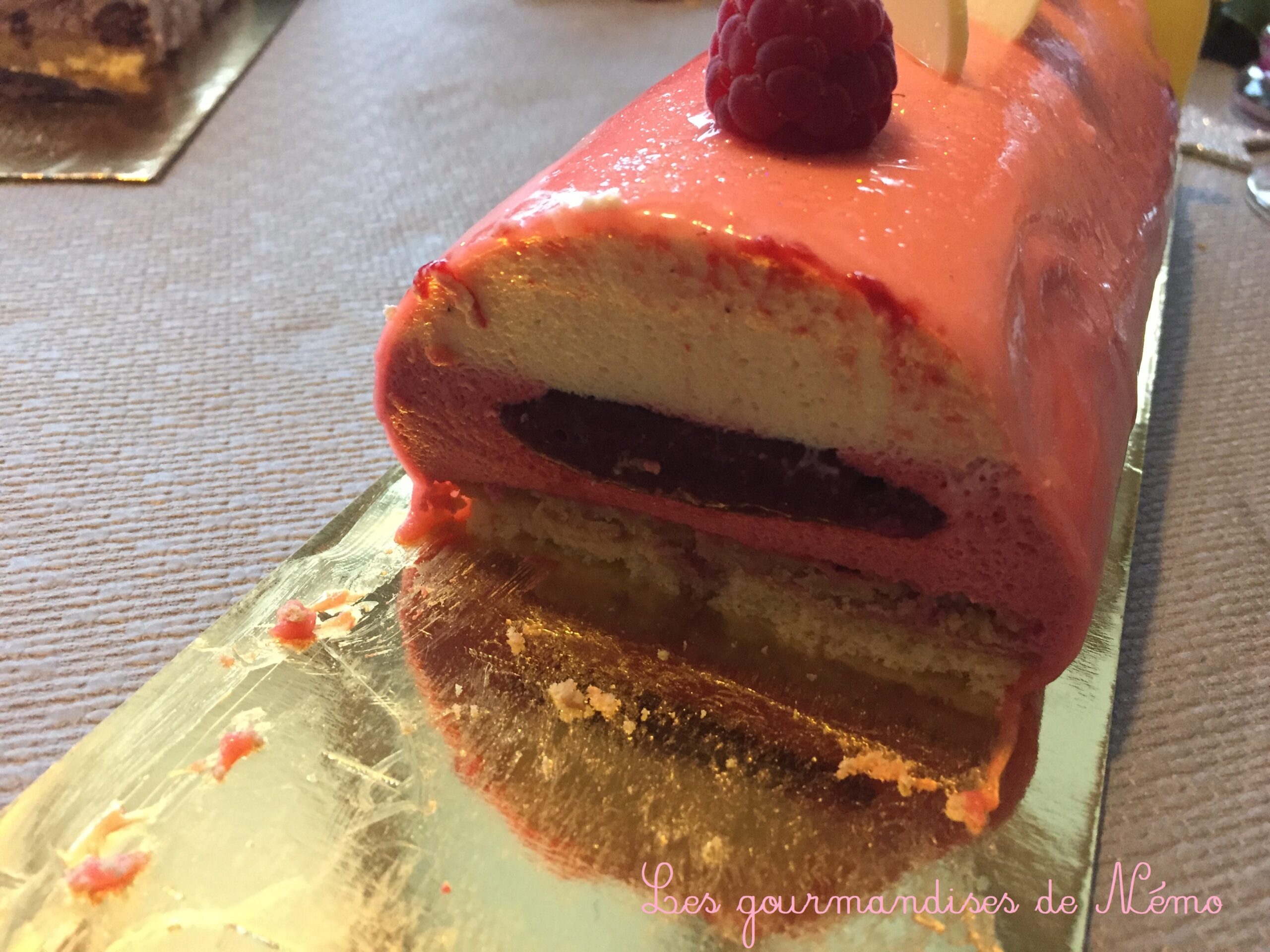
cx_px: 635
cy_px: 476
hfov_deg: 61.7
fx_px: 1064
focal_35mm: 29
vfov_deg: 48.2
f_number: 2.2
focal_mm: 4.15
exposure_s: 1/25
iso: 250
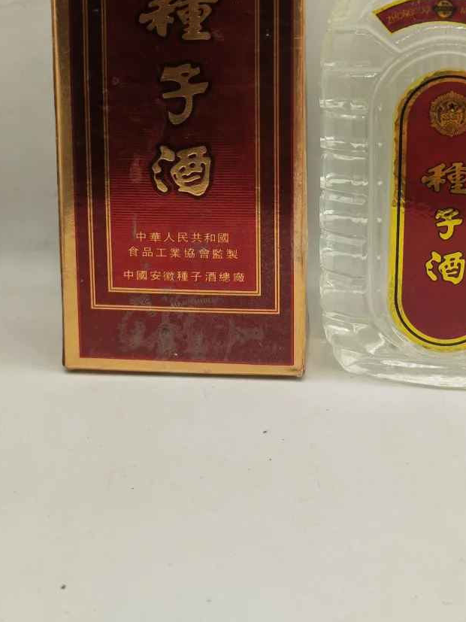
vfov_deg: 38.6
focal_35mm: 47
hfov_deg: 30.9
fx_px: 844
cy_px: 106
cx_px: 245
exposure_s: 1/560
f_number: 1.9
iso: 100
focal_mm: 5.52
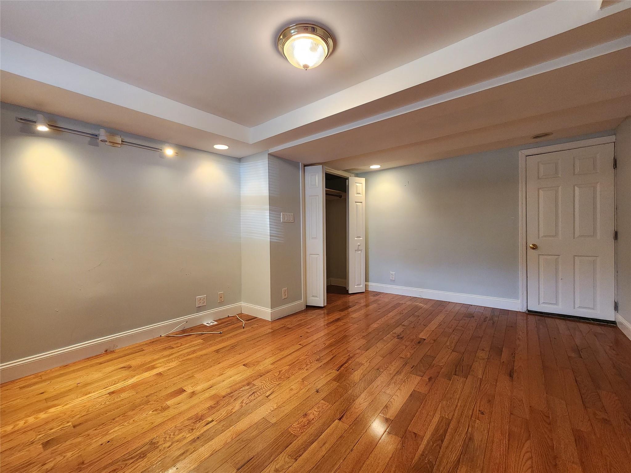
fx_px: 237
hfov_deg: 106.2
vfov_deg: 89.9
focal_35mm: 13
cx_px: 316
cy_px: 236
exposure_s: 1/60
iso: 250
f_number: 2.2
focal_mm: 2.2
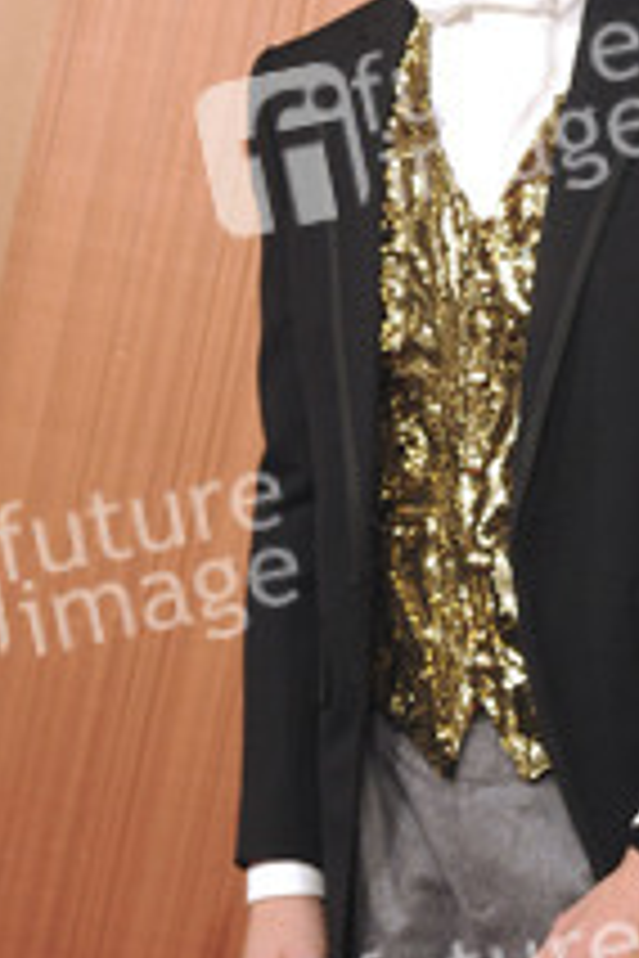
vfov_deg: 12.8
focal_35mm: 160
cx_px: 560
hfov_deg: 8.6
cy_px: 355
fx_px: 4260
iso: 2500
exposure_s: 1/160
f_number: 7.1
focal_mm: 85
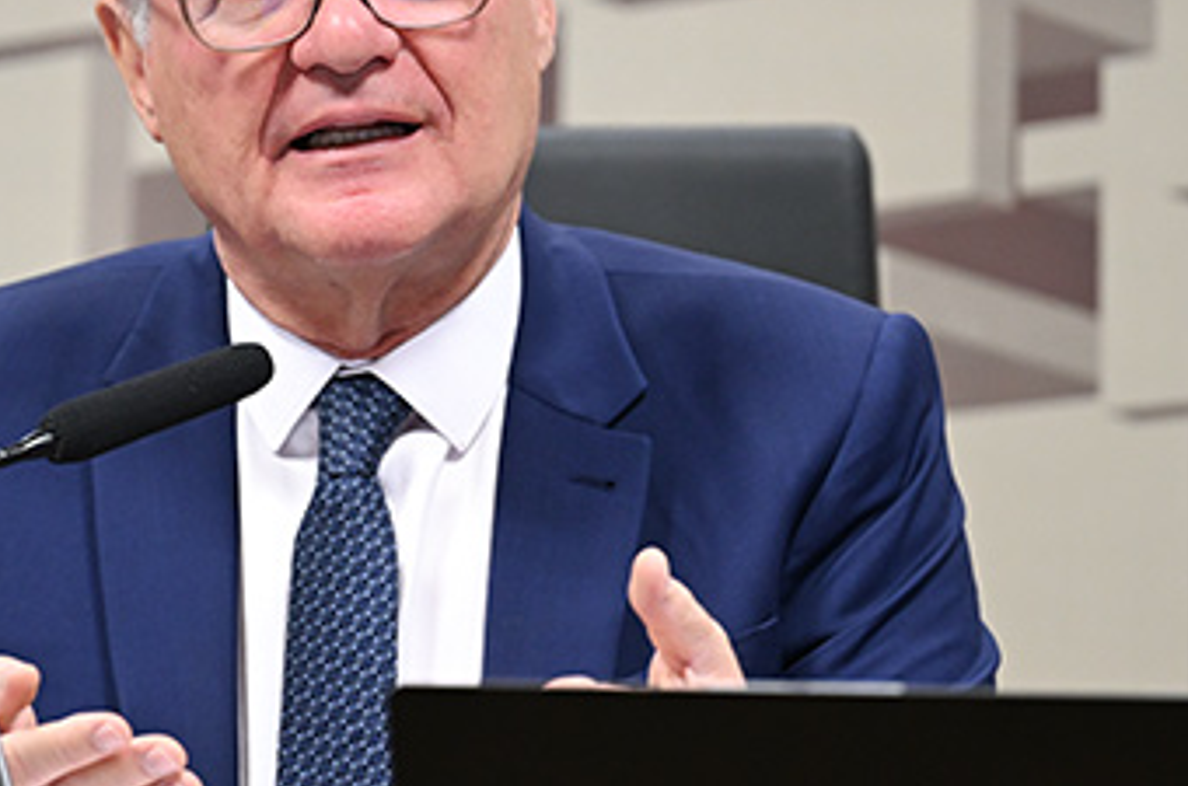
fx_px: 16659
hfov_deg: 4.1
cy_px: 332
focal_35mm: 506
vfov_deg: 2.7
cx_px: 377
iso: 1250
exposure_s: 1/160
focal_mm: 200
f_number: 2.8
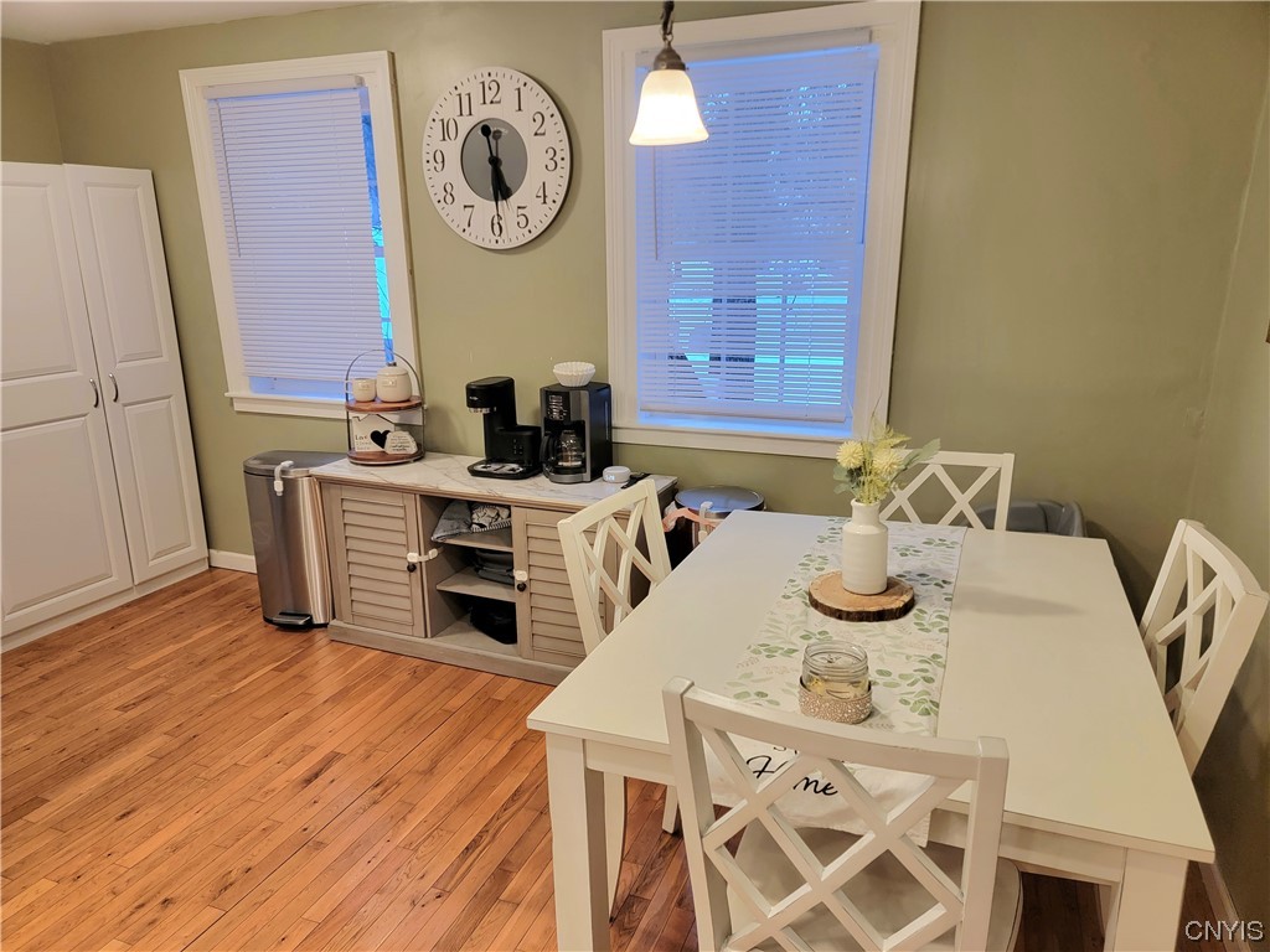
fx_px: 881
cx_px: 635
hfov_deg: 71.6
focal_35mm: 24
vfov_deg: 56.8
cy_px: 476
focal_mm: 6.7
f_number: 1.8
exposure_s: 1/120
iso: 320
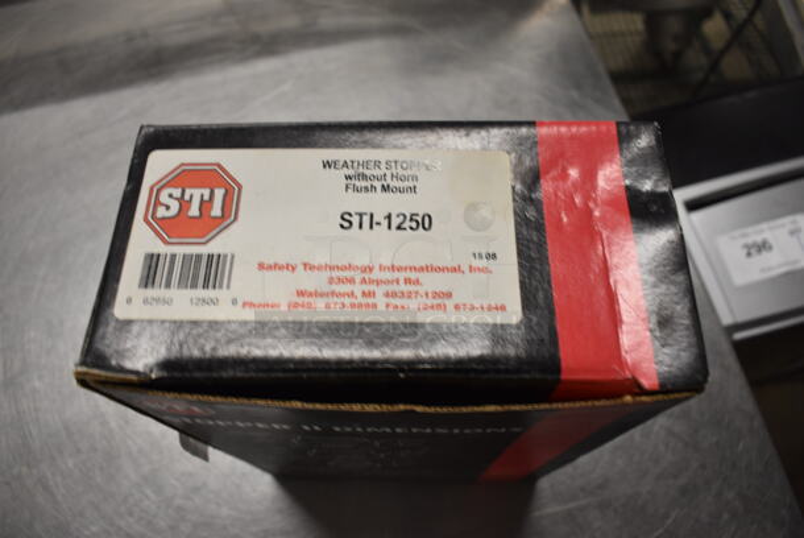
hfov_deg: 67.3
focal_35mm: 27
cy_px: 269
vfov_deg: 48.0
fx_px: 604
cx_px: 402
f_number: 5.6
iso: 800
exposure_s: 1/60
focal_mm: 18
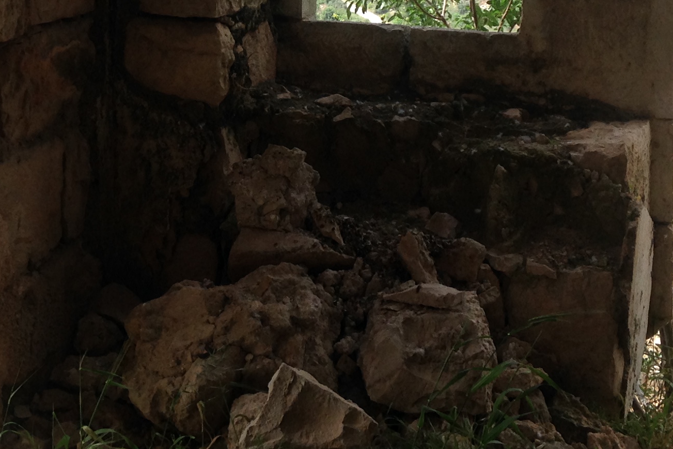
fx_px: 1607
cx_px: 274
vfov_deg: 15.5
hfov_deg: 23.6
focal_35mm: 86
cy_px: -46
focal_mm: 4.12
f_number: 2.4
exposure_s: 1/444
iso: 50
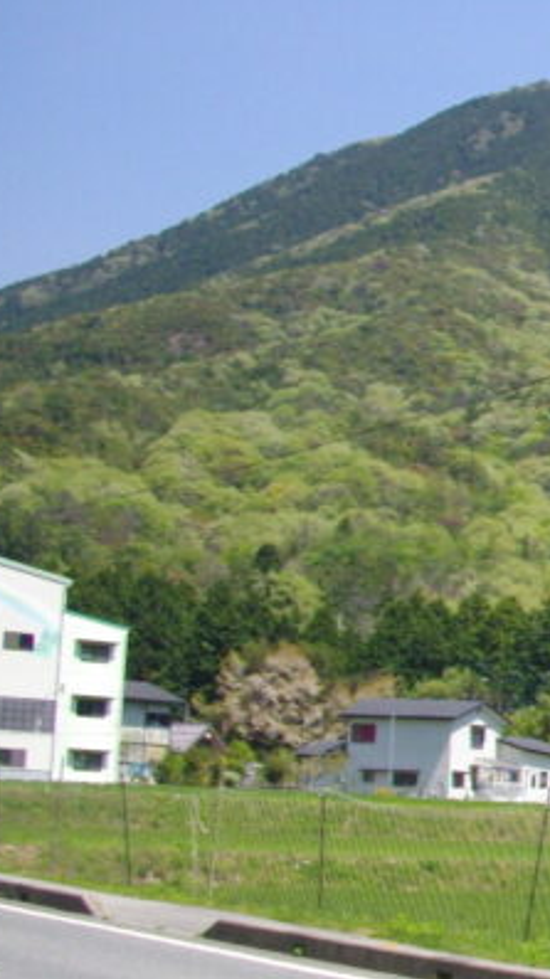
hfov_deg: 10.4
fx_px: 2699
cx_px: 1226
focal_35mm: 104
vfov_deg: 20.6
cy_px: 525
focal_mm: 6.2
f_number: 5.6
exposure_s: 1/320
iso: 100
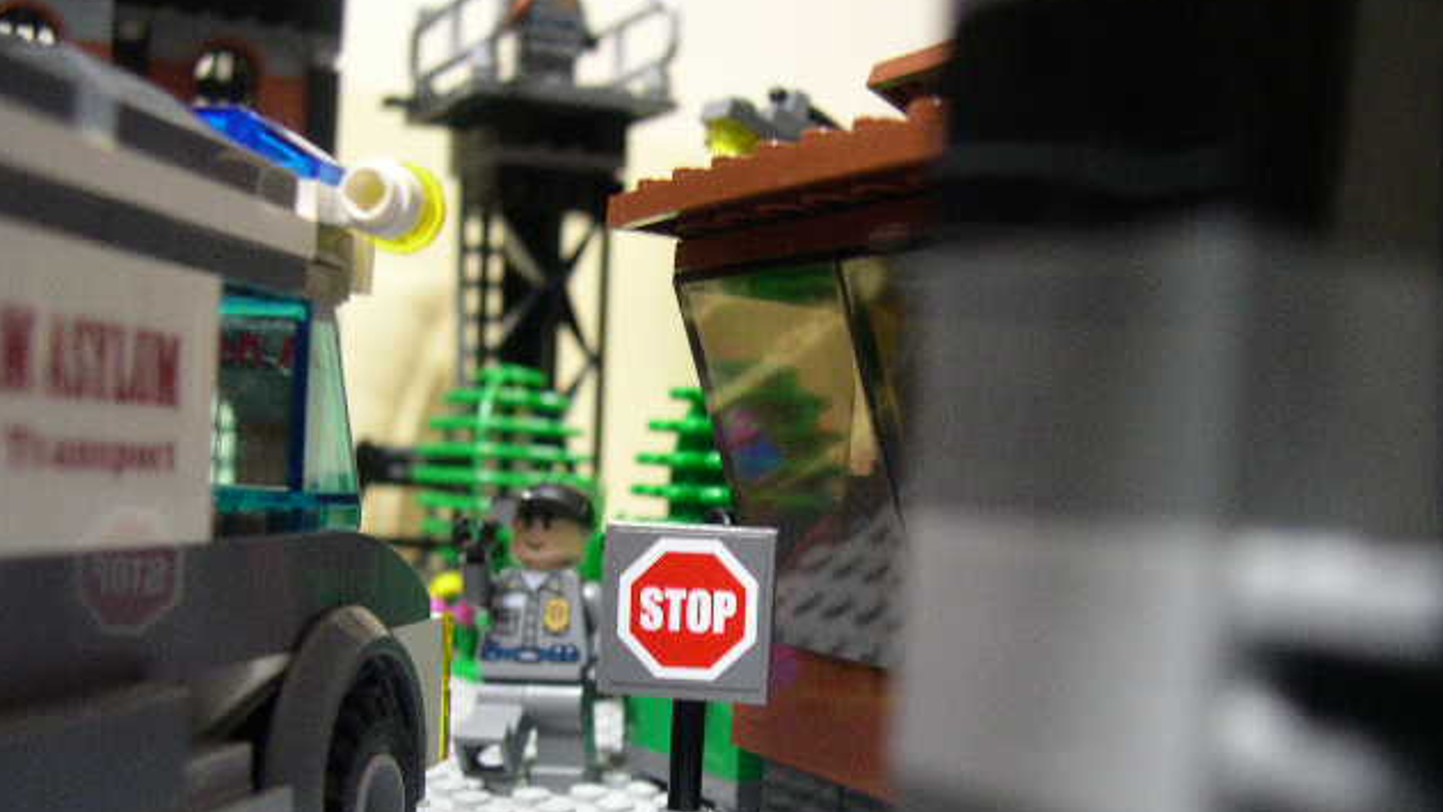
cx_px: 723
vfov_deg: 28.2
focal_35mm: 42
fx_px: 1607
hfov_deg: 48.4
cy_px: 533
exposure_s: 1/3.3
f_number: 2.8
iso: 400
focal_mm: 8
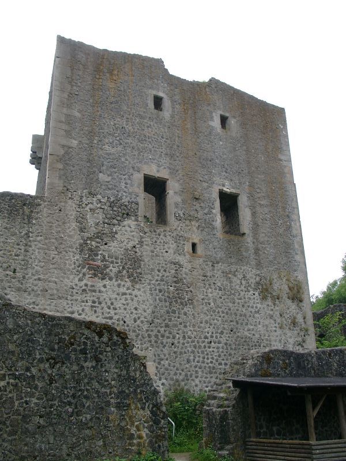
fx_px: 453
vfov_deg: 54.0
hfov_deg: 41.8
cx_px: 173
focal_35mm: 34
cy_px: 230
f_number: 4
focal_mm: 7.13
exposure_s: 1/333
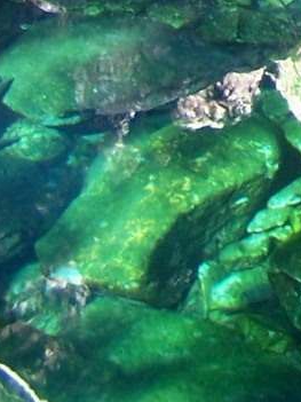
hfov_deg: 8.3
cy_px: -450
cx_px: 660
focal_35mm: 168
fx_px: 1949
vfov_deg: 10.6
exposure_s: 1/25
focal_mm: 6.3
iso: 80
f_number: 2.8
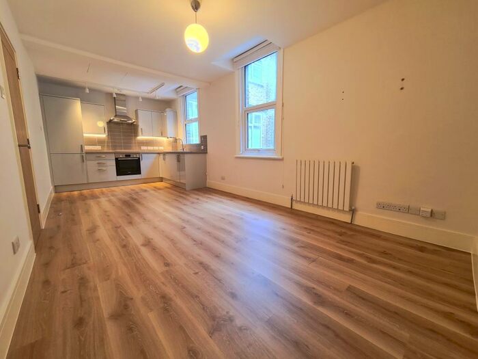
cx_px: 239
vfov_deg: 89.9
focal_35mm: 13
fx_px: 180
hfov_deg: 106.2
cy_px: 180
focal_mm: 2.22
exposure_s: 1/50
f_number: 2.2
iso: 125
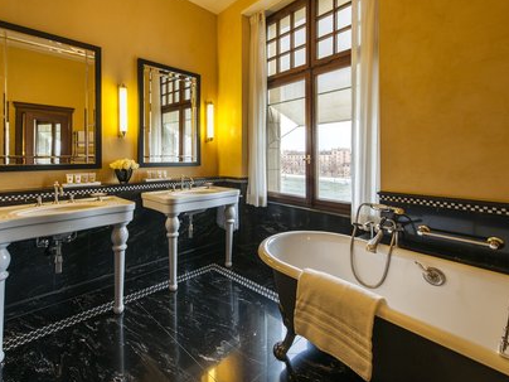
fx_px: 235
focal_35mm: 16
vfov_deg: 78.1
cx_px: 229
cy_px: 184
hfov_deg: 94.2
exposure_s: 1/20
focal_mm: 14
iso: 400
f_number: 7.1
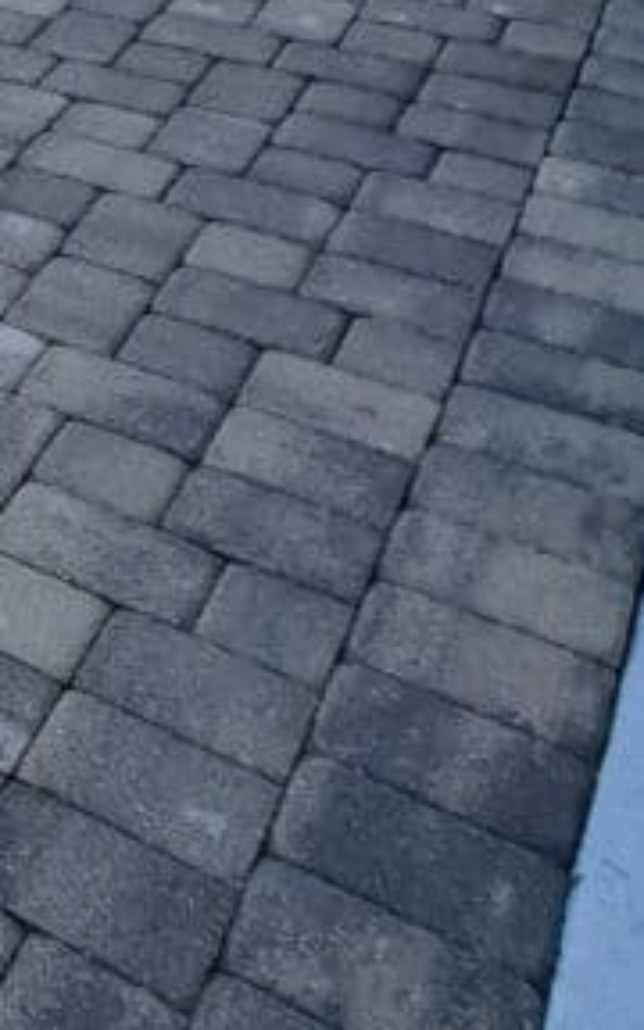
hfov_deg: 17.2
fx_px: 1376
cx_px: -716
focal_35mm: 49
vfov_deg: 39.5
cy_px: 211
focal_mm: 1.74
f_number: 2.2
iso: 50
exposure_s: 1/604
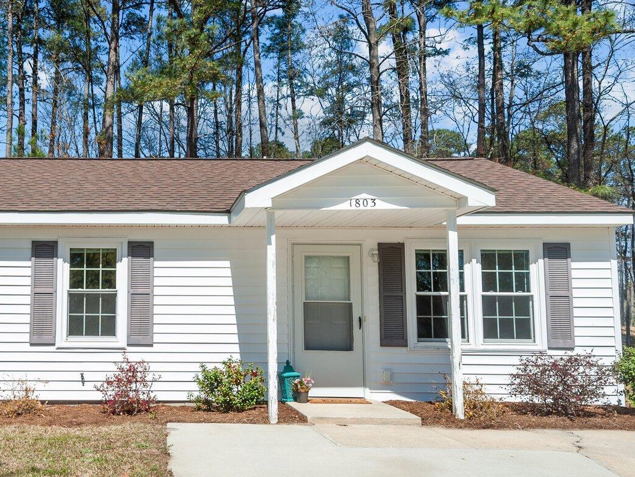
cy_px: 255
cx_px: 150
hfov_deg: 49.1
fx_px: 661
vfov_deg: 39.7
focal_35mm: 36
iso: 400
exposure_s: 1/400
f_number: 10
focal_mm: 19
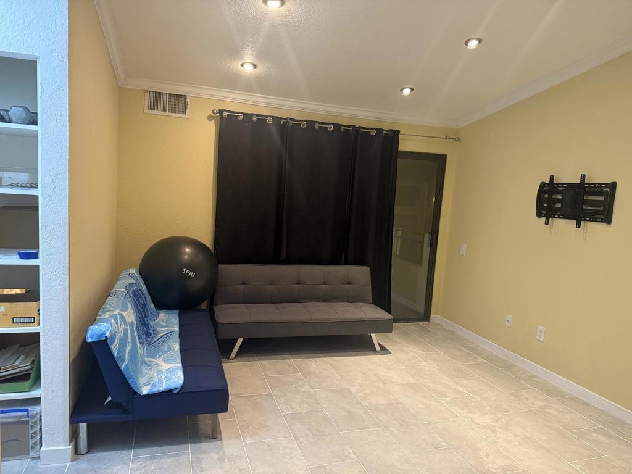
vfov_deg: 56.8
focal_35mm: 24
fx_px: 438
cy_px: 237
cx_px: 316
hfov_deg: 71.6
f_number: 1.78
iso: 250
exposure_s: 1/60
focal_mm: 6.76
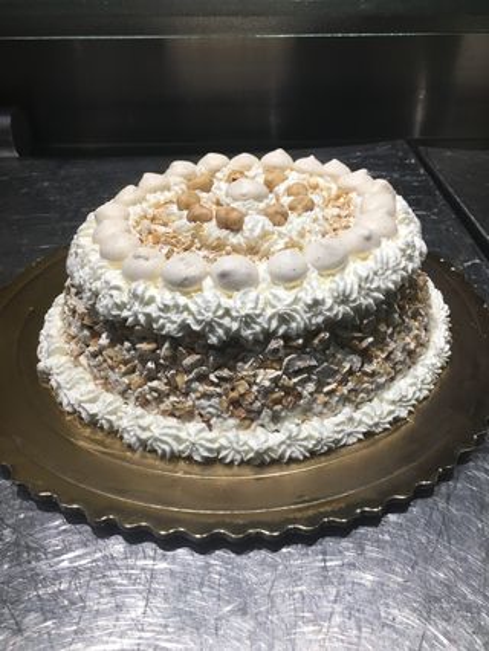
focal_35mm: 29
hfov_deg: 48.3
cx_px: 244
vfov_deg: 61.6
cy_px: 326
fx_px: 546
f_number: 2.2
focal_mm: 4.15
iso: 32
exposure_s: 1/33
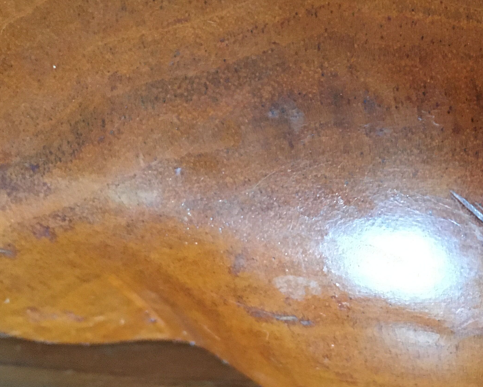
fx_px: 786
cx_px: 427
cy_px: 157
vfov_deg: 27.6
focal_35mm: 55
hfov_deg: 32.6
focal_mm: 4.15
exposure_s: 1/17
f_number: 2.2
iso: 320
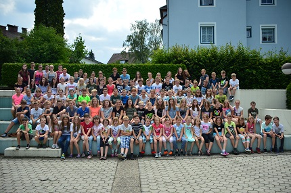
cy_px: 96
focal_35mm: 30
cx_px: 146
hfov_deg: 62.0
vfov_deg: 43.4
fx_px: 242
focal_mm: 20
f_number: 13
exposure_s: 1/640
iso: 100
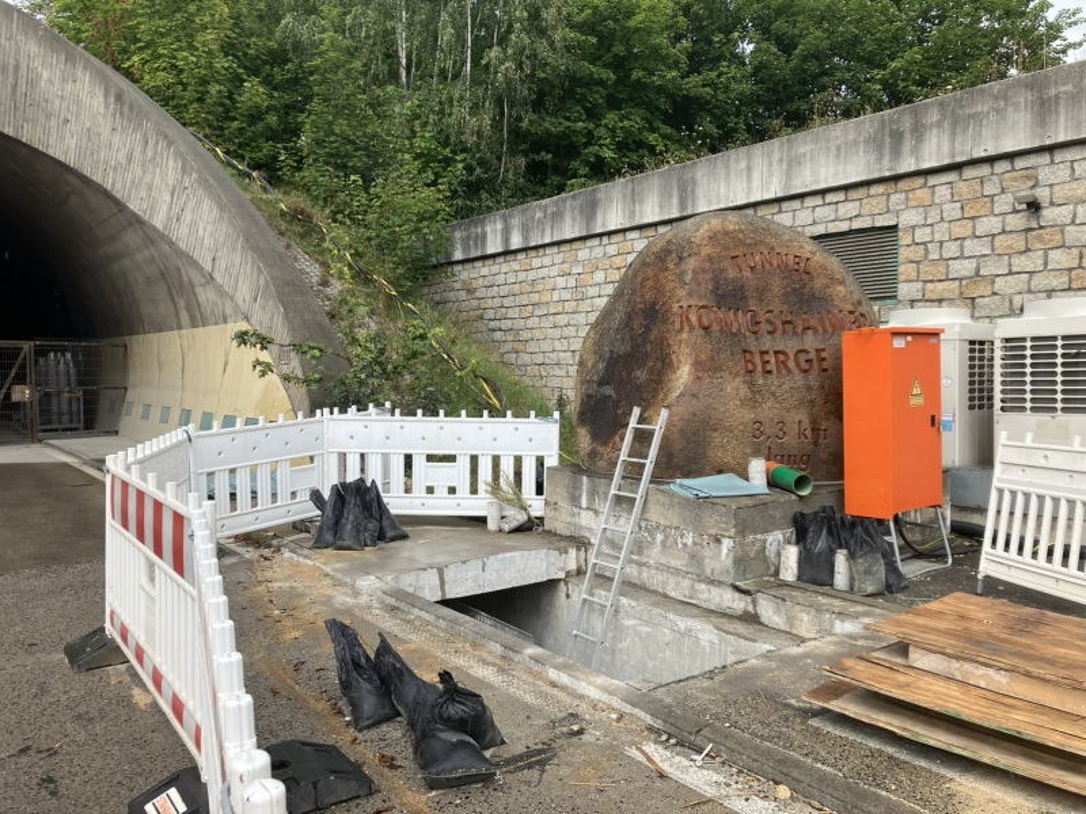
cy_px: 407
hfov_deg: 63.4
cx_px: 543
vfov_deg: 49.7
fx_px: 878
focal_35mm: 28
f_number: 1.8
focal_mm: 3.99
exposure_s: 1/883
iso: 32
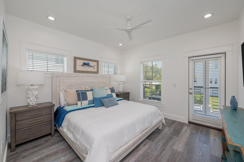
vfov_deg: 81.1
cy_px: 81
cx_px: 122
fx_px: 95
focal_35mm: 14
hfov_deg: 104.3
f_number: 9
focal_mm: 14
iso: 160
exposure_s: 1/40
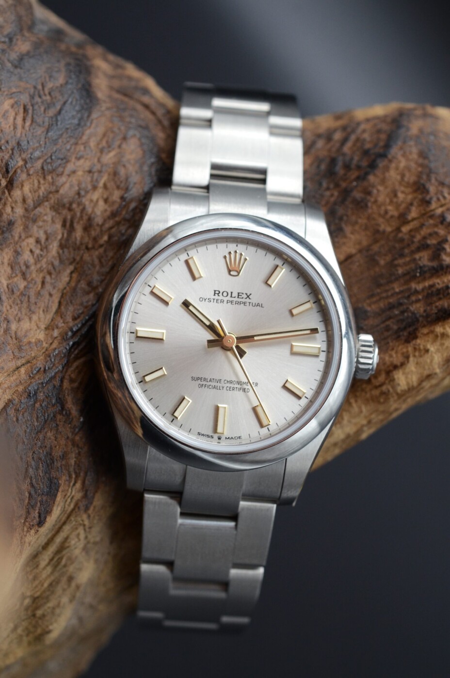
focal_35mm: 90
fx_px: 1694
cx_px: 225
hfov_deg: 15.1
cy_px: 339
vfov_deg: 22.7
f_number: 7.1
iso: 720
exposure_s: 1/160
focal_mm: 60
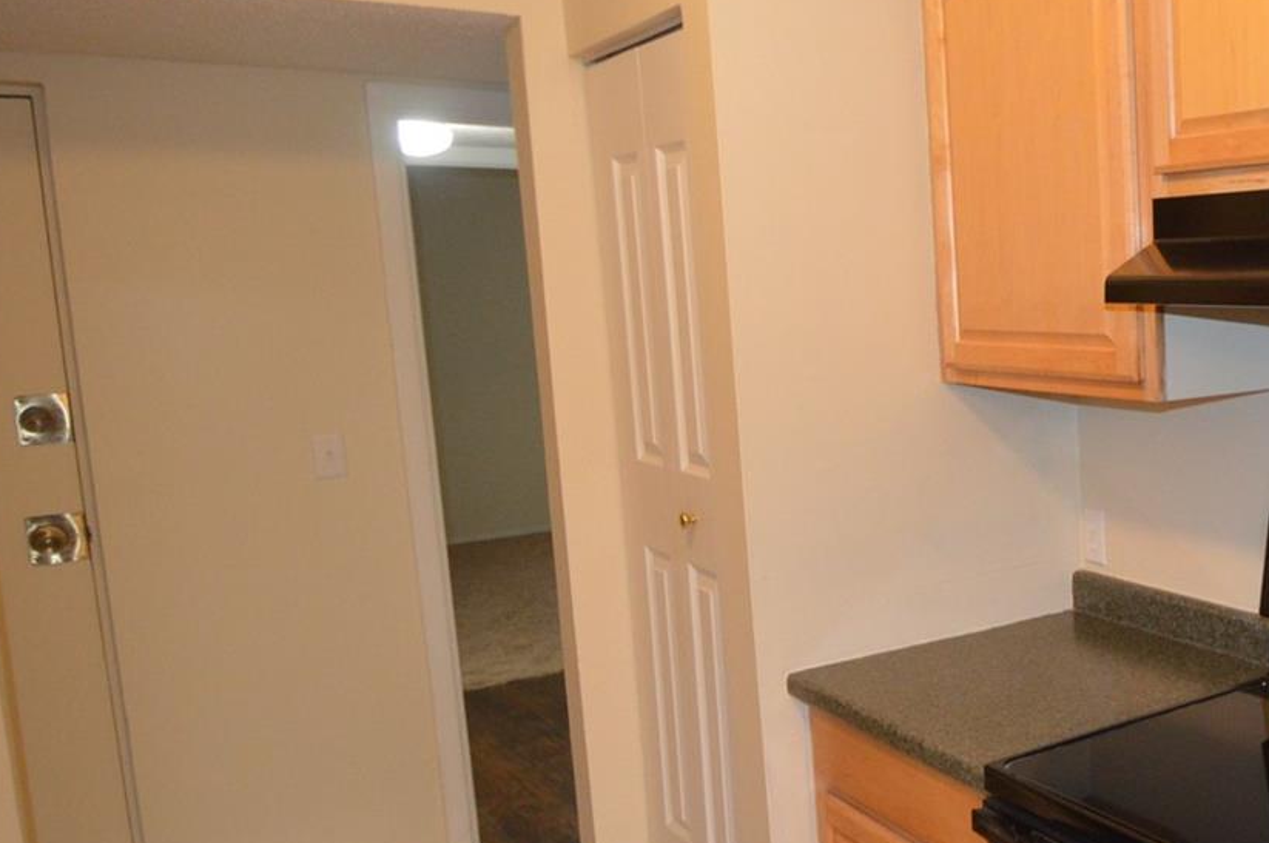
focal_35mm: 35
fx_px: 1233
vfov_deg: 37.7
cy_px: 477
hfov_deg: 47.2
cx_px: 1210
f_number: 3.8
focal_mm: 12
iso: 1400
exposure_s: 1/60
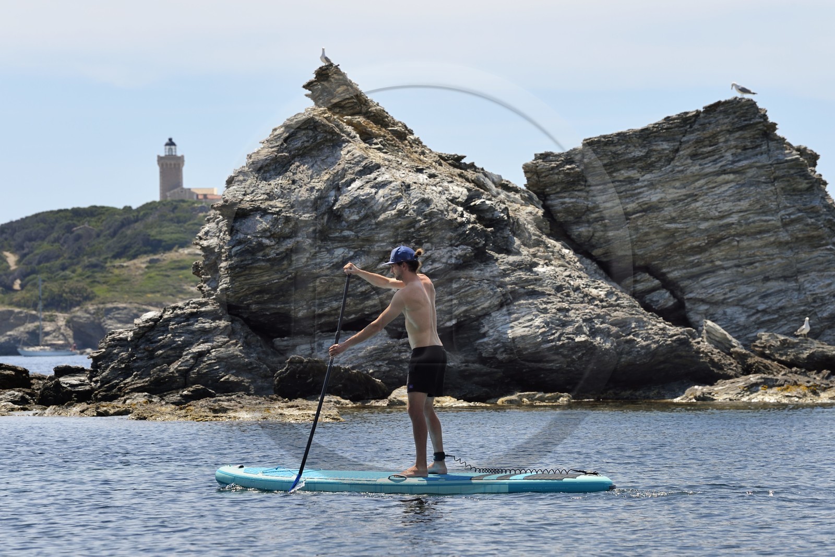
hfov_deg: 10.3
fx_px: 4639
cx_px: 418
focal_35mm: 200
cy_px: 278
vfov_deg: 6.9
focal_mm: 200
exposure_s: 1/500
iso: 200
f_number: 9
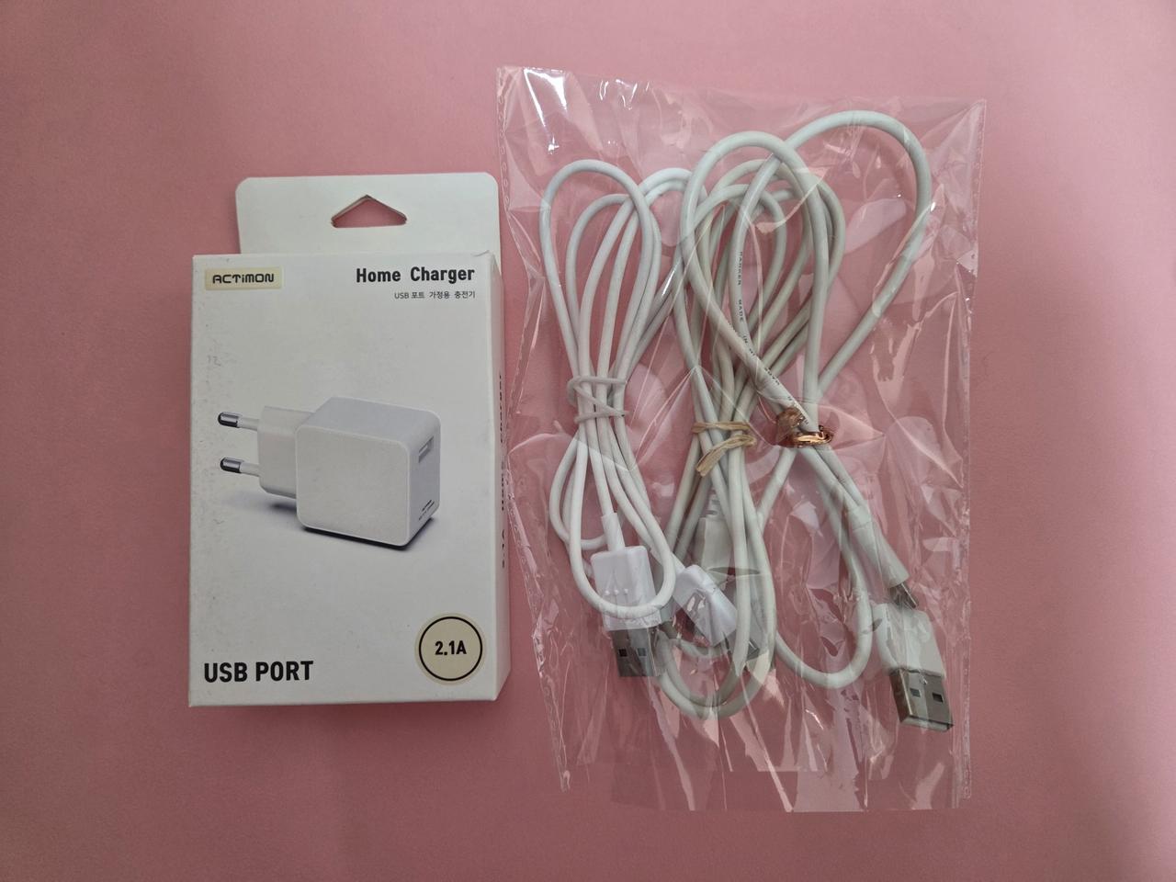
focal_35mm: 23
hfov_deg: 73.9
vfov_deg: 58.9
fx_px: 781
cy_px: 441
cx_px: 588
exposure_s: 1/120
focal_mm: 5.4
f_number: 1.8
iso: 320
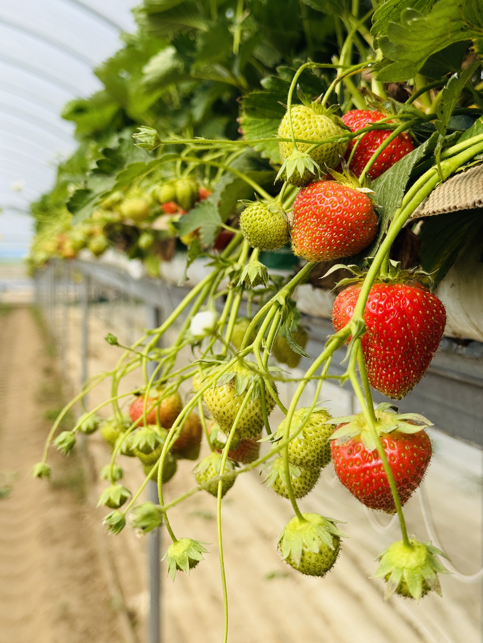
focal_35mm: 48
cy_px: 322
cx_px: 242
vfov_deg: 39.7
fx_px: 893
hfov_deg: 30.3
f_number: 1.78
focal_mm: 6.76
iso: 64
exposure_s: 1/3096
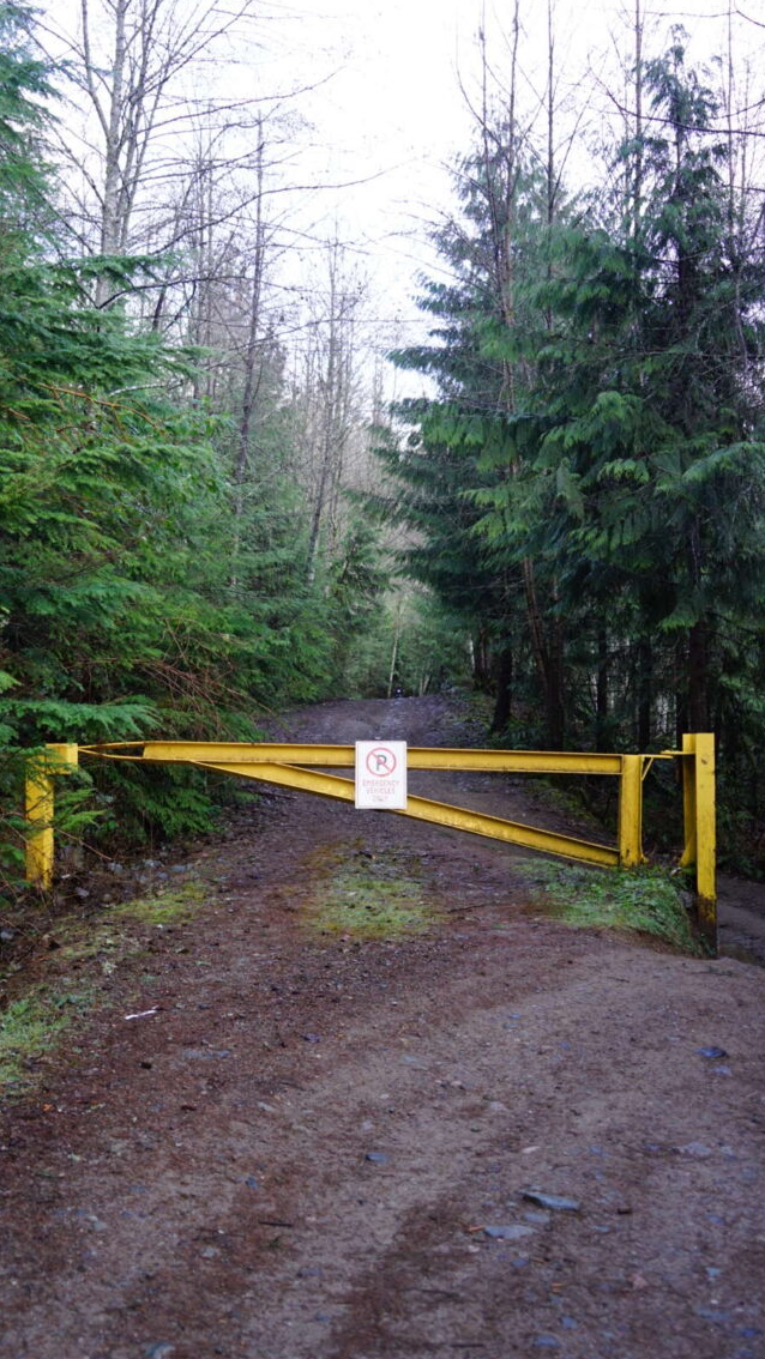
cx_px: 337
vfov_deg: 58.0
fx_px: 1226
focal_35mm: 34
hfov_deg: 34.6
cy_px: 685
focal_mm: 32
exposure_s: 1/60
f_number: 4
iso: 320
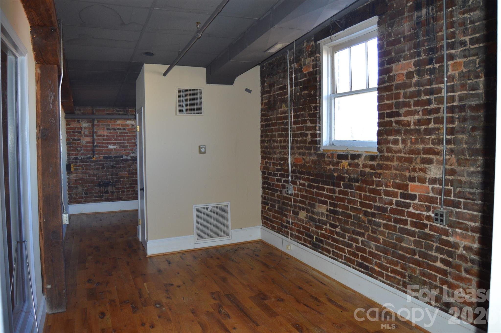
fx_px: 375
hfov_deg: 67.4
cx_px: 250
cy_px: 166
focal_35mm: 27
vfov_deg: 47.8
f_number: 4
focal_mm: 18
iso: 400
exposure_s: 1/100
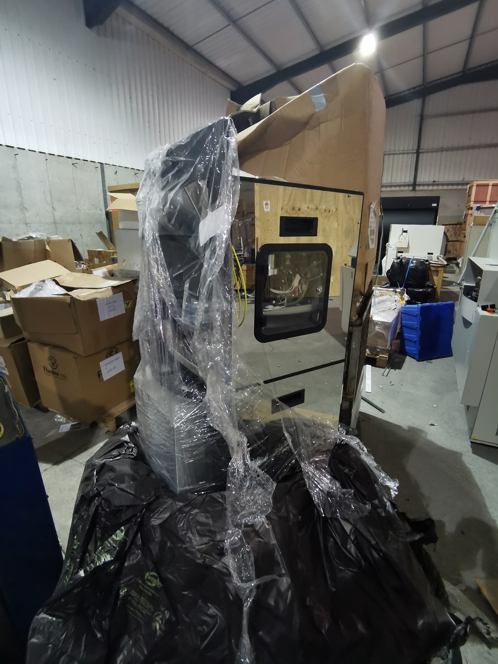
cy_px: 332
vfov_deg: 91.0
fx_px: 326
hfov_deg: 74.7
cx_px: 249
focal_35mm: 17
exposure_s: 1/16.7
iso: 800
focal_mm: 2.26
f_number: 2.2
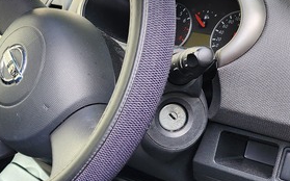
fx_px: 442
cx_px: 72
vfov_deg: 23.0
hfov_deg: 35.5
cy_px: 119
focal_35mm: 56
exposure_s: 1/180
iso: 32
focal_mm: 6.4
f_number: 1.8
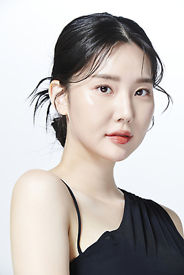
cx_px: 92
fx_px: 1455
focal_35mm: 190
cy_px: 138
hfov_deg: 7.2
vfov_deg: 10.8
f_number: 11
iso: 64
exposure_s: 1/125
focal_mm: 190
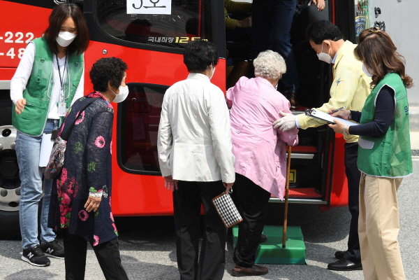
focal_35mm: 82
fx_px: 960
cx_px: 210
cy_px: 140
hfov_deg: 24.6
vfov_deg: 16.6
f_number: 8
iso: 100
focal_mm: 55
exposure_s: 1/250
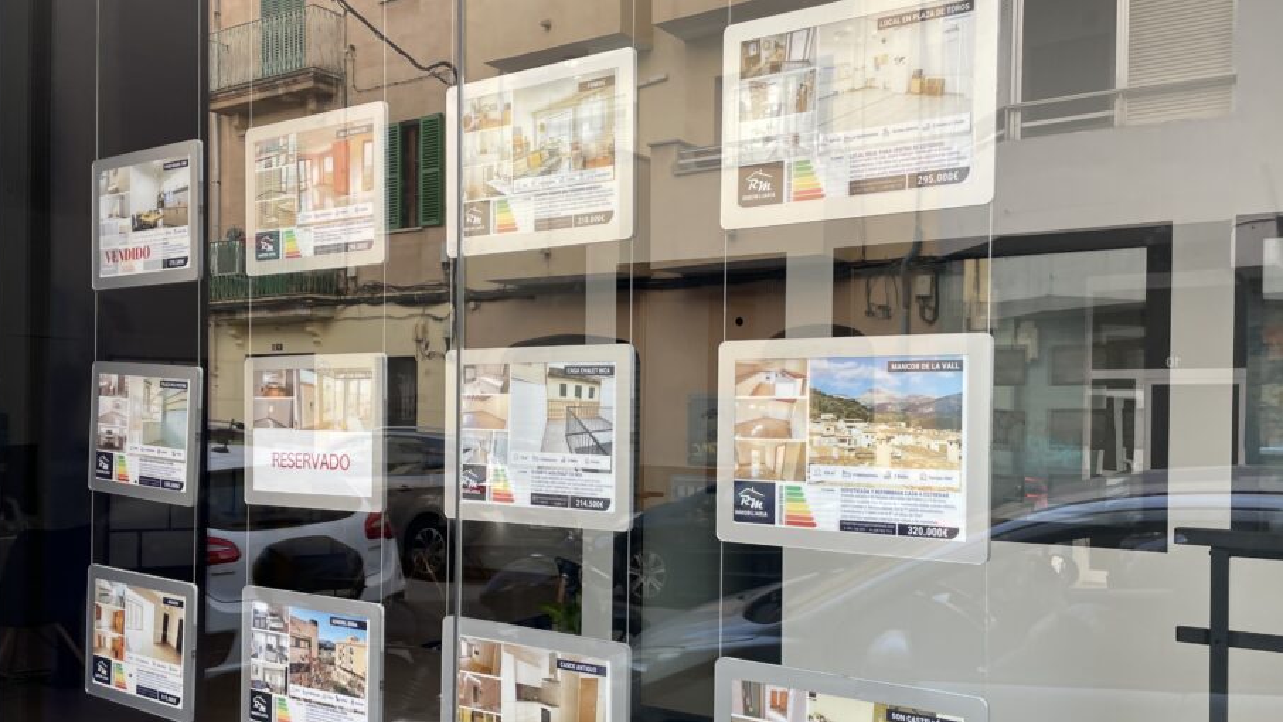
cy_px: 429
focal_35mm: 32
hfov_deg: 61.0
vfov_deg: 36.6
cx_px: 640
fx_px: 1089
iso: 40
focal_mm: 4.2
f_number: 1.6
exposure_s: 1/262
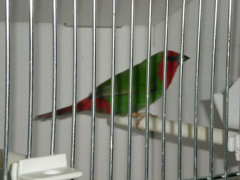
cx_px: 120
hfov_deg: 17.3
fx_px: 790
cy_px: 90
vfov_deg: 13.0
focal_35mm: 114
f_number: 5.9
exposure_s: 1/120
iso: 50
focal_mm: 18.9
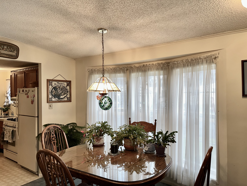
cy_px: 93
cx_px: 124
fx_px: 186
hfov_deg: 67.3
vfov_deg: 53.1
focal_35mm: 26
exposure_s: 1/32
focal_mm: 5.1
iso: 32
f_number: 1.6
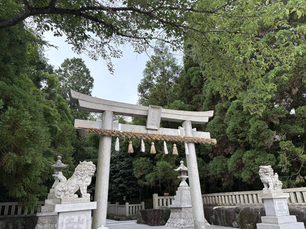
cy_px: 114
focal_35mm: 26
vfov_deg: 53.1
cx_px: 153
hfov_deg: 67.3
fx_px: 230
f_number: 1.6
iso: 64
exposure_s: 1/747
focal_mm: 5.96
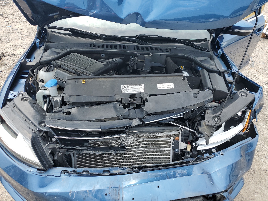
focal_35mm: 26
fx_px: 201
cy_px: 100
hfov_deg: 67.3
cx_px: 134
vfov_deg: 53.1
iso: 50
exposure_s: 1/1250
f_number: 1.5
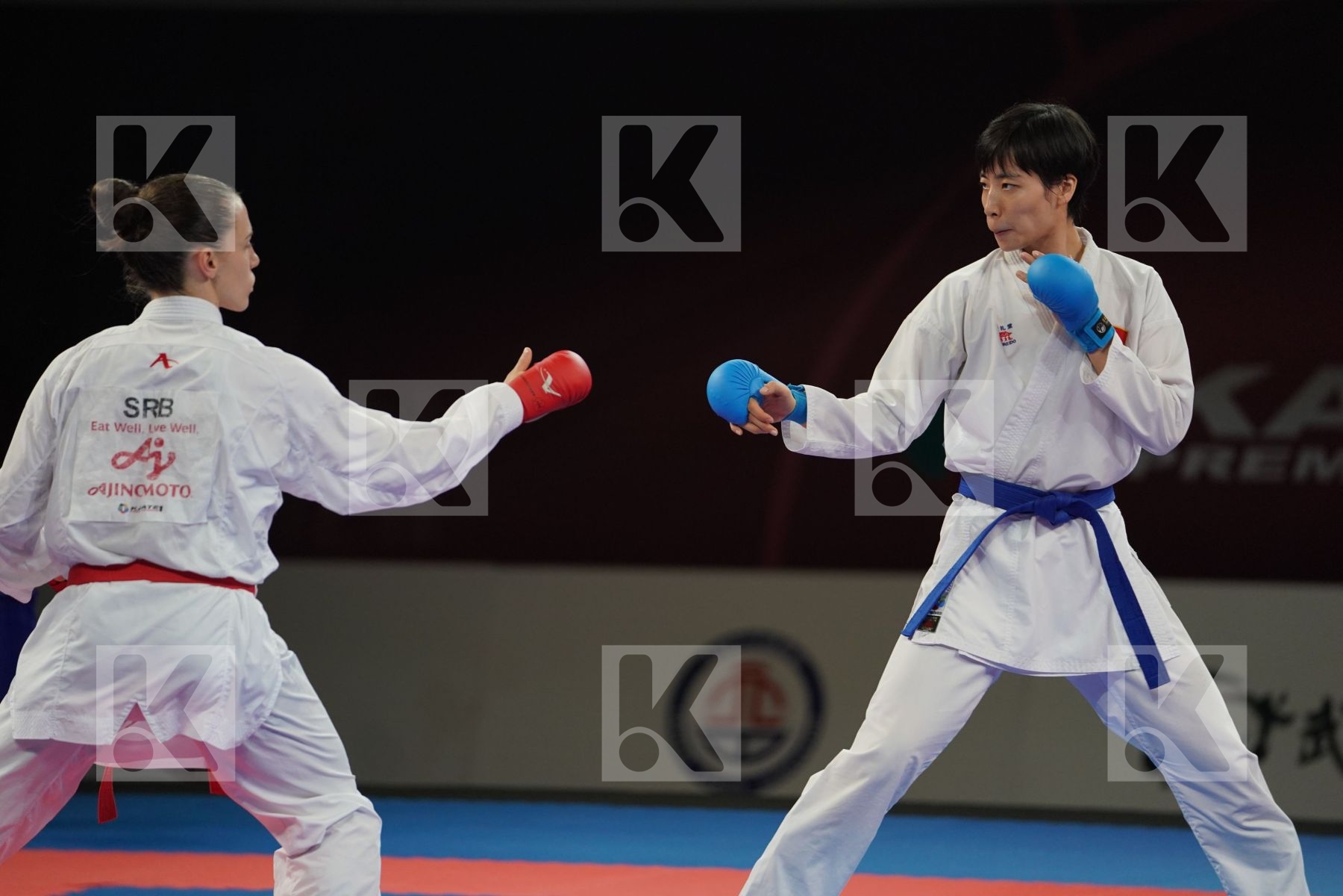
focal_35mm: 200
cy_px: 448
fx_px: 7461
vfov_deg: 6.9
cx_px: 672
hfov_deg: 10.3
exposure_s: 1/1000
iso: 1600
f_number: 2.8
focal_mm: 200
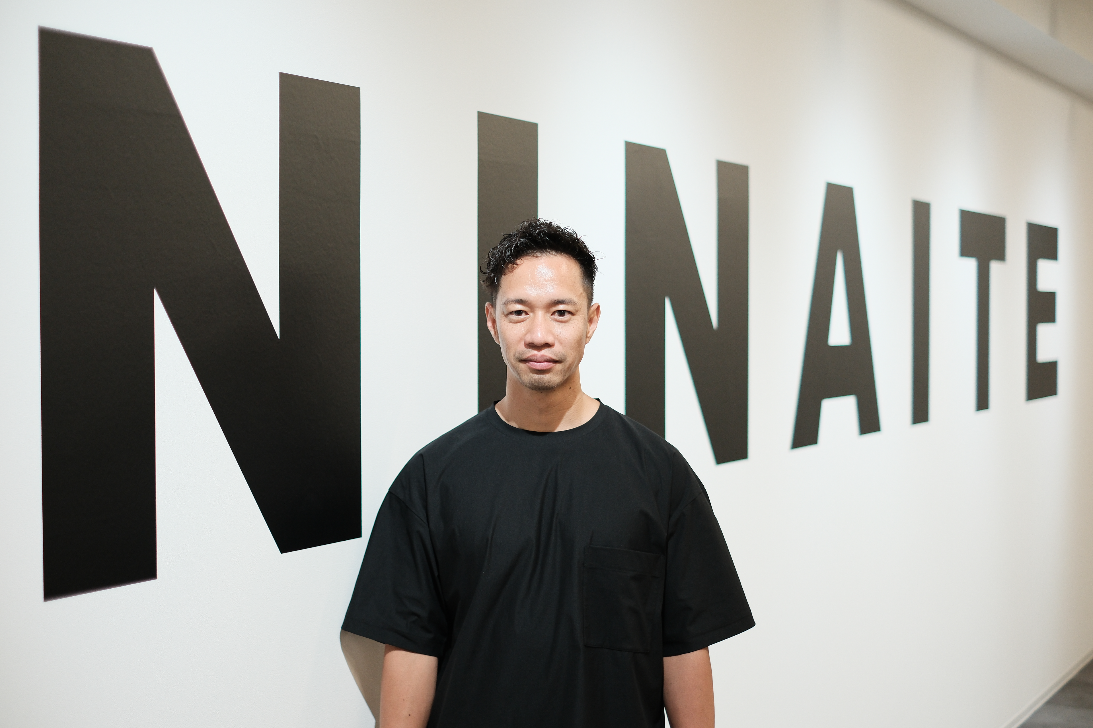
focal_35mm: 53
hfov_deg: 37.5
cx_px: 546
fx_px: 1609
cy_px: 364
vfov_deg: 25.5
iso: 800
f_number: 1.6
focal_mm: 35
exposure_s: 1/250
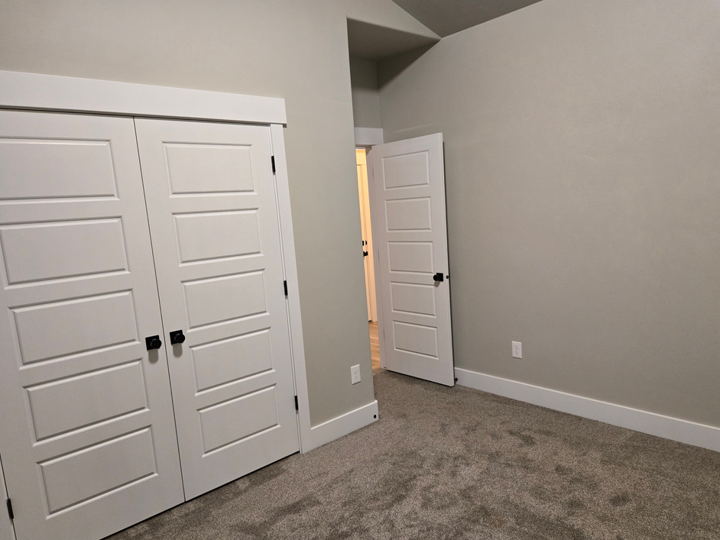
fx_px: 520
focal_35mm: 25
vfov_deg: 54.9
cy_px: 286
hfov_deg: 69.4
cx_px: 355
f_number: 1.8
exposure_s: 1/120
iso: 640
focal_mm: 5.4
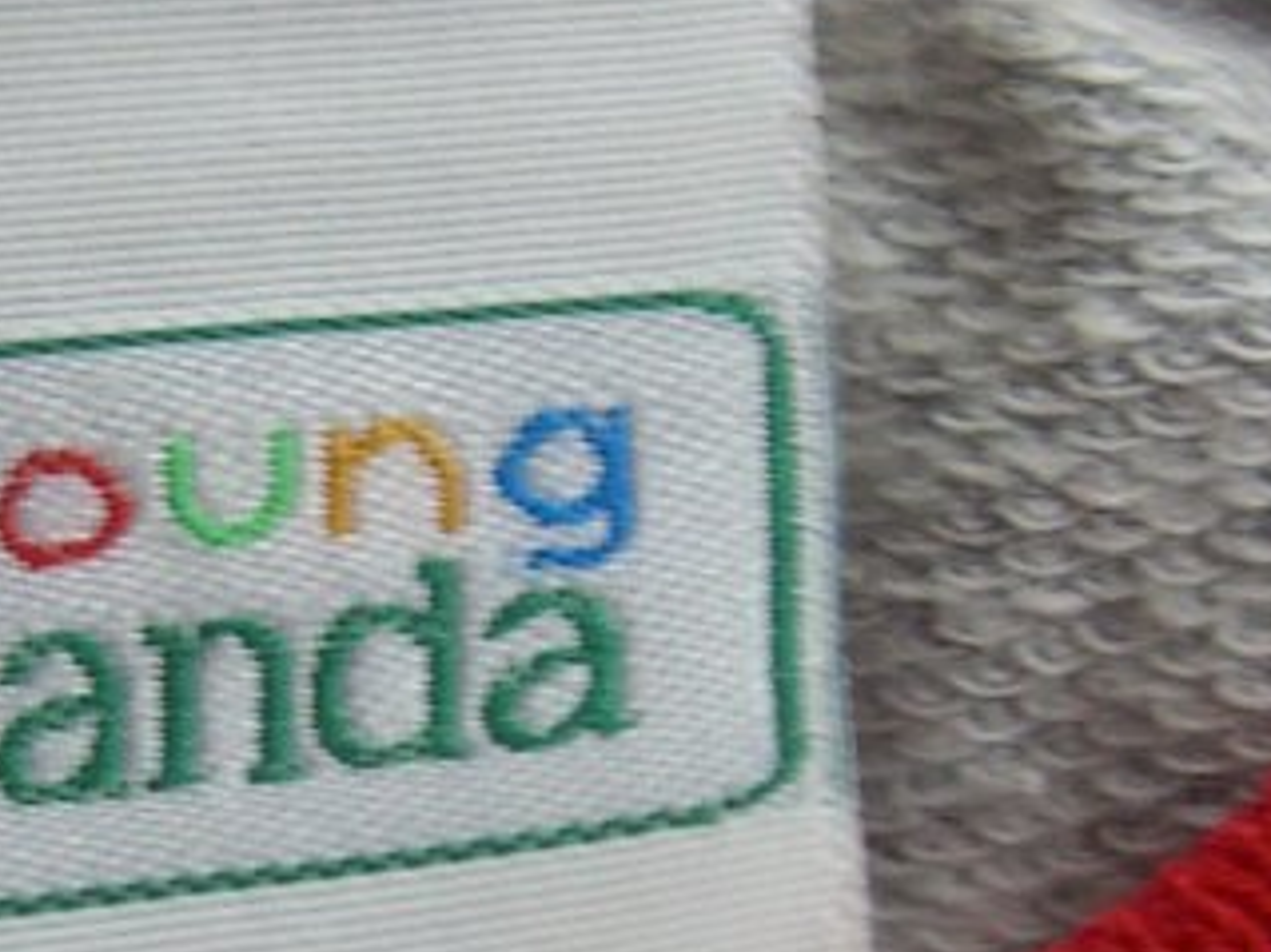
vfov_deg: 9.3
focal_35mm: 159
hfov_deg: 12.3
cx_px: 74
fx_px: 5836
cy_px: 801
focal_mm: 7.9
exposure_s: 1/40
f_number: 2.8
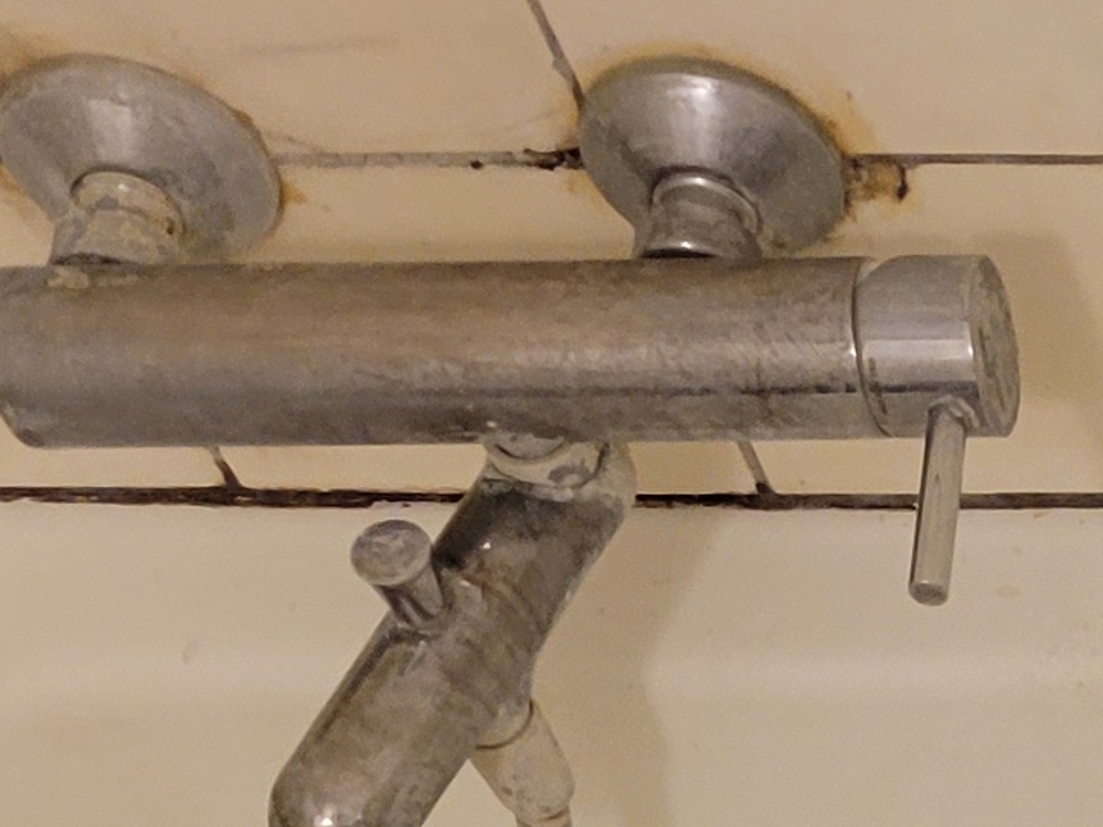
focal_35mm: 145
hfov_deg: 11.9
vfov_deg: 9.2
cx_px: 2340
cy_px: 1974
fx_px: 4619
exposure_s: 1/40
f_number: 1.8
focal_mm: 5.4
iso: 250
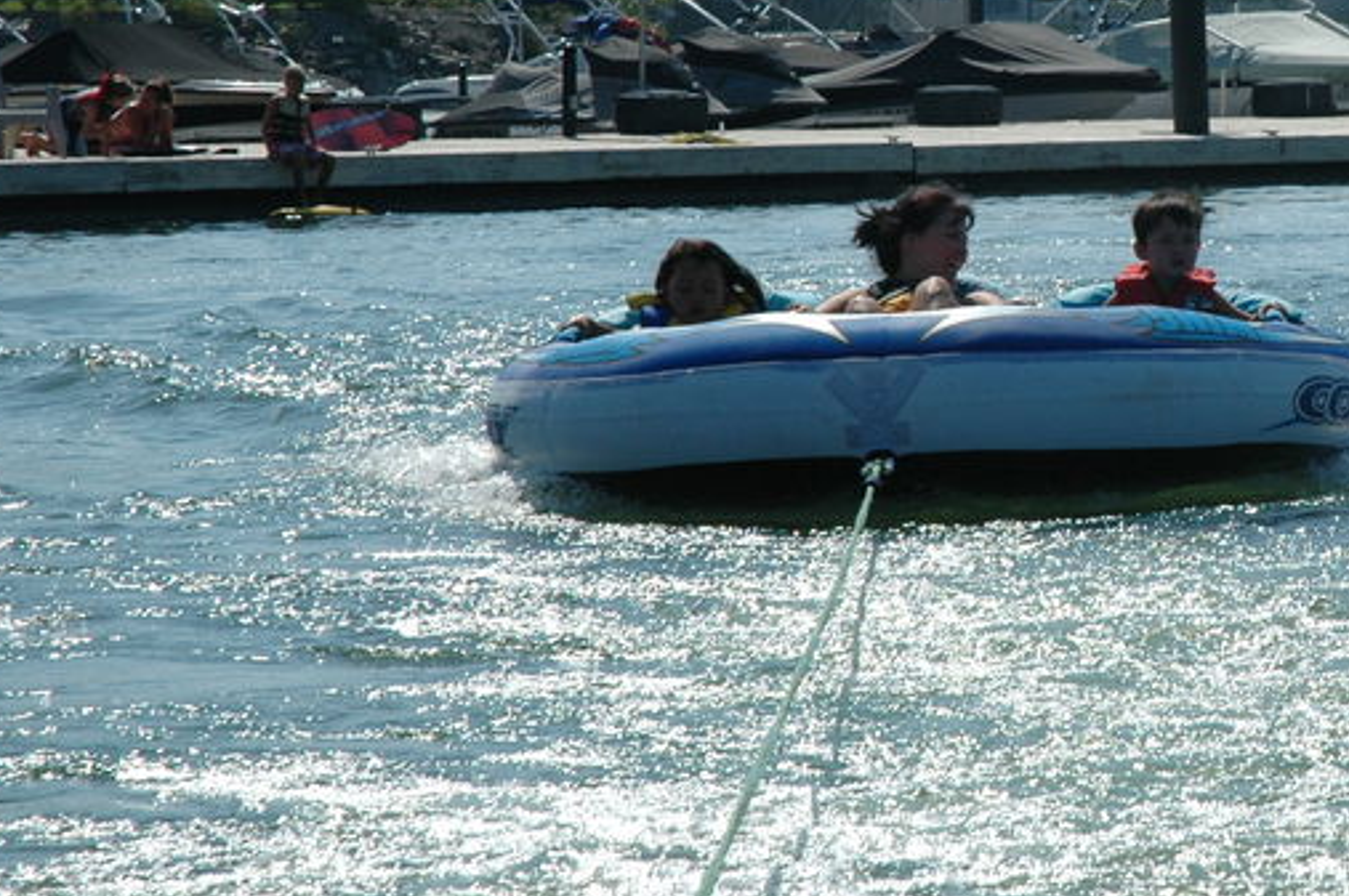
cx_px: 1237
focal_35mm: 212
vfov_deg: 6.5
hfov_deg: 9.7
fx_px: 7936
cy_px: 227
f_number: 11
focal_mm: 70
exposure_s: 1/500
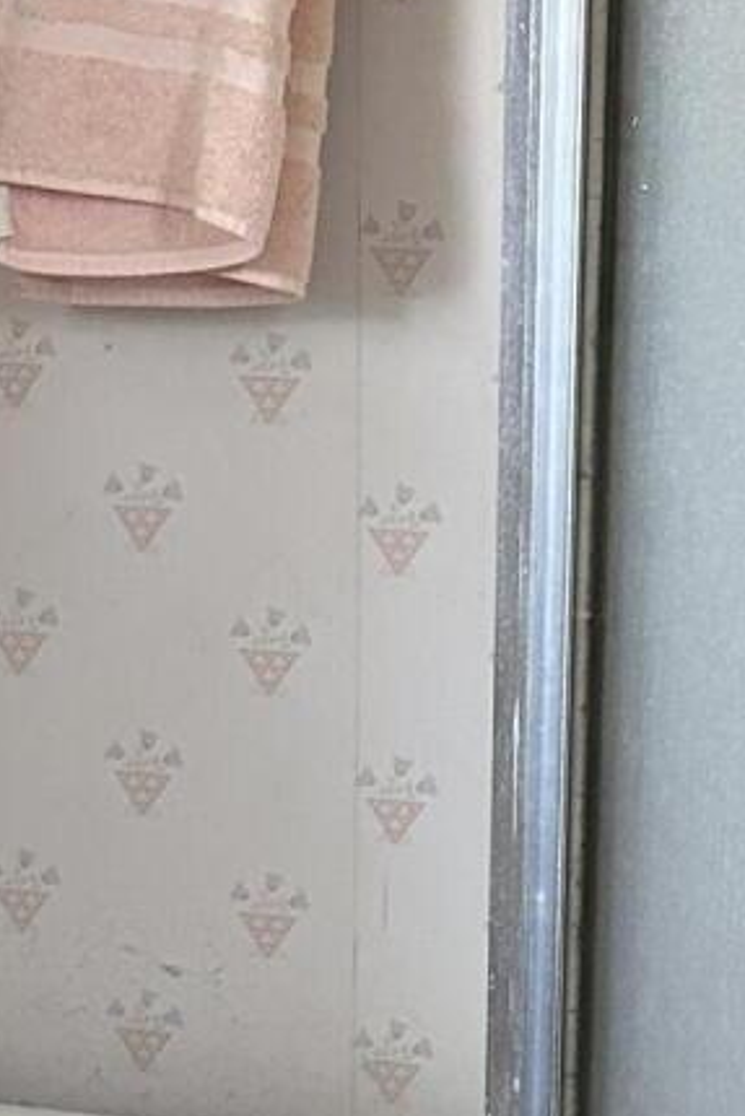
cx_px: 639
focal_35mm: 116
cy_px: 864
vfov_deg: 17.5
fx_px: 3598
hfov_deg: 11.8
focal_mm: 6.86
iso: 640
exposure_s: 1/60
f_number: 1.78
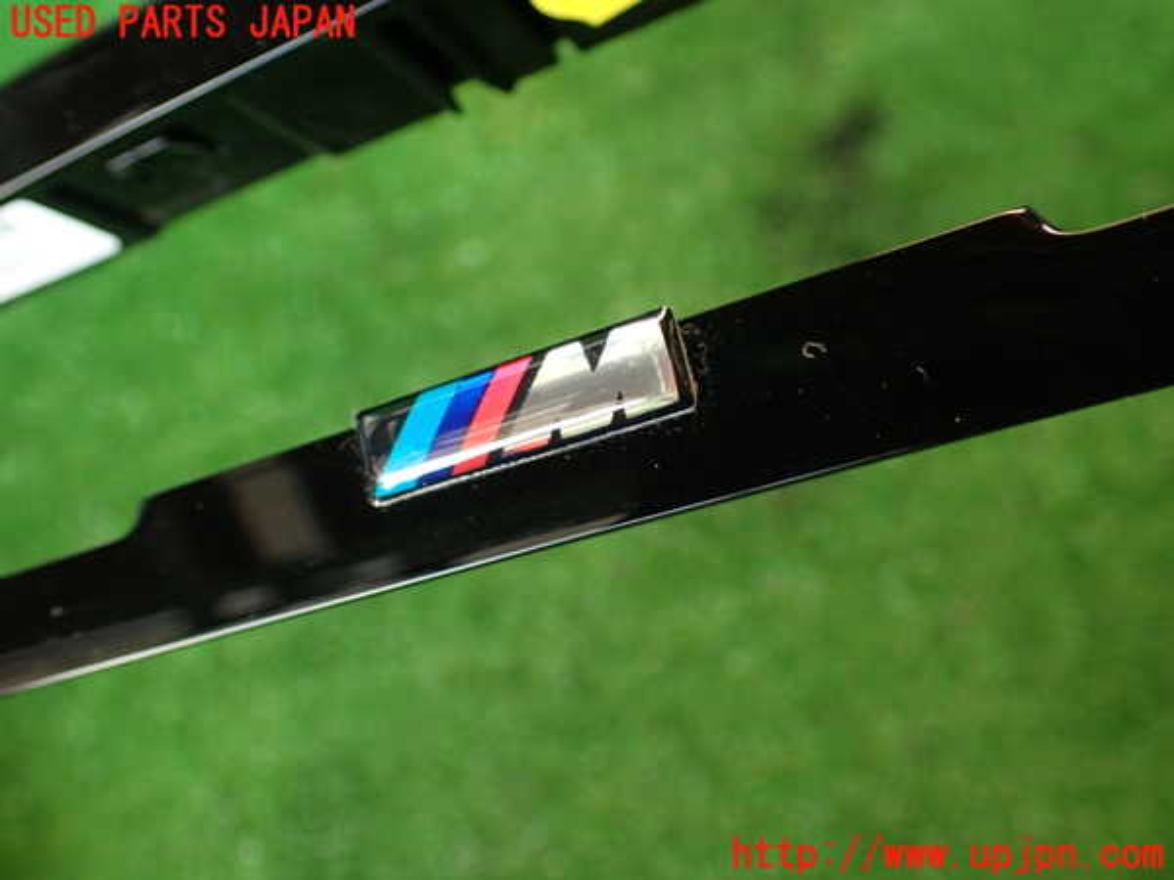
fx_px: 1085
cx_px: 587
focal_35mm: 32
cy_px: 440
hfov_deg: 56.8
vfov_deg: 44.2
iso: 200
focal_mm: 5.79
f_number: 2.4
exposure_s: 1/30
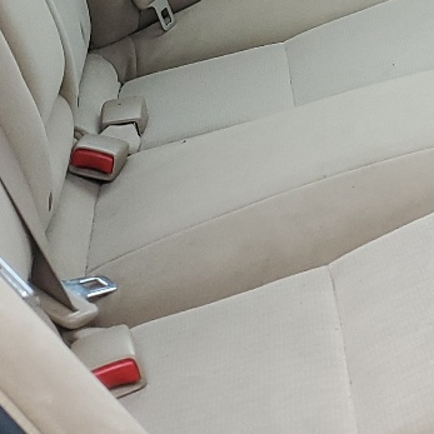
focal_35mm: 106
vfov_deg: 15.8
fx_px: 1504
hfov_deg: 16.0
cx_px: 467
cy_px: -95
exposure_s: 1/120
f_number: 1.5
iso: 81
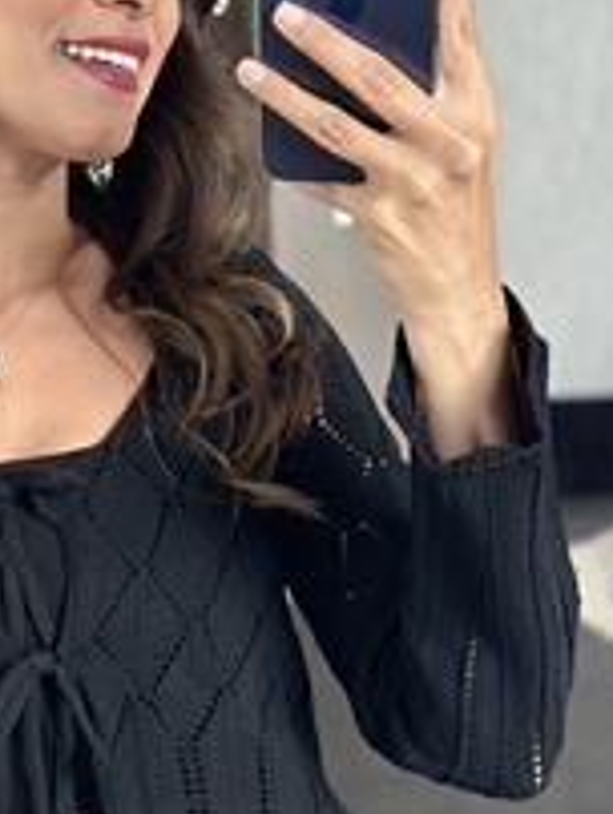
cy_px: 560
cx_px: 48
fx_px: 2827
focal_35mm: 120
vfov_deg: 16.3
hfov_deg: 12.3
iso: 160
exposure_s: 1/60
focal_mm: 6.86
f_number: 1.78
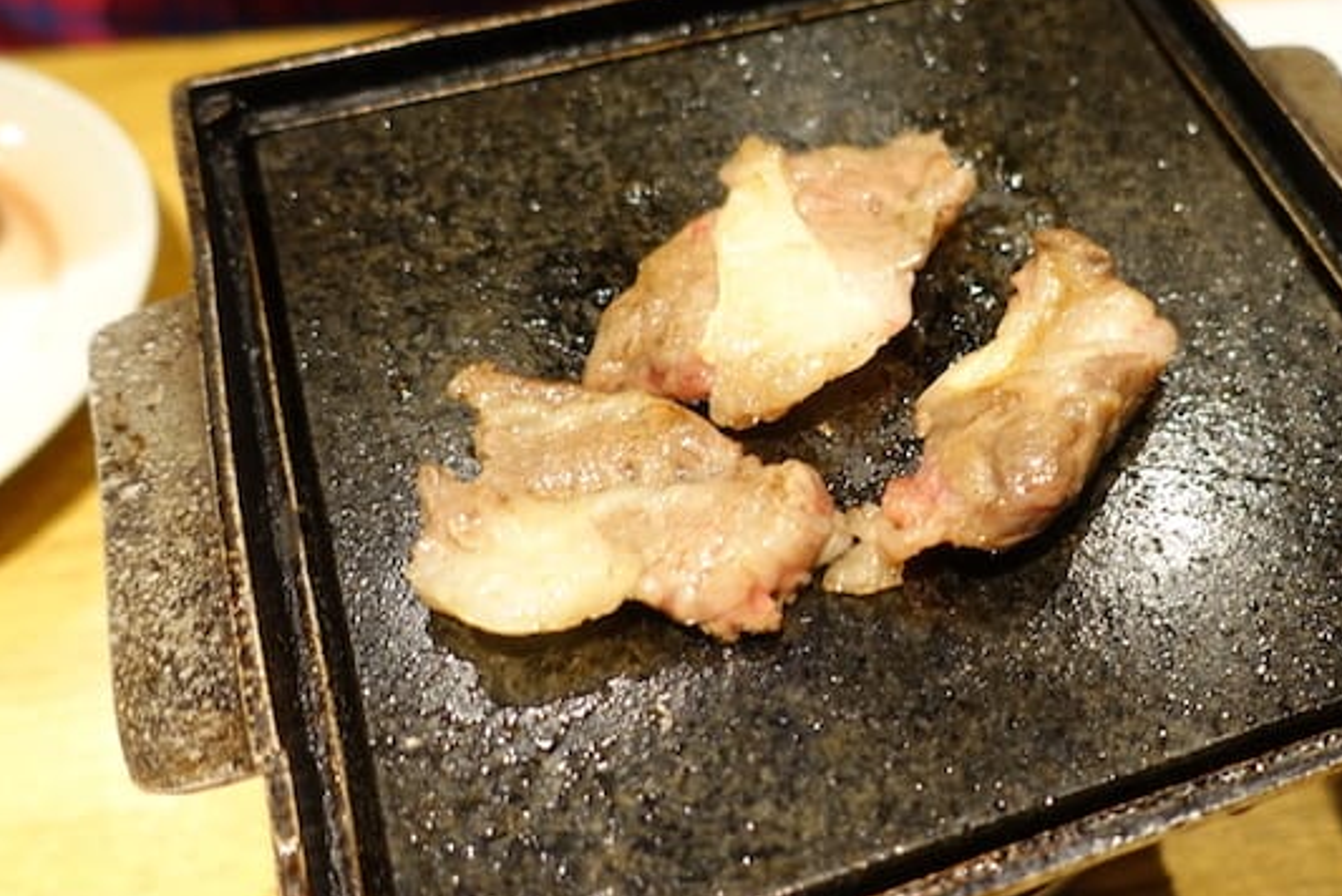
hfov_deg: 52.2
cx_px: 884
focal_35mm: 36
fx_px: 1343
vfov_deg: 36.8
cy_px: 541
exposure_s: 1/30
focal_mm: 8.8
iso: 250
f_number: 1.8
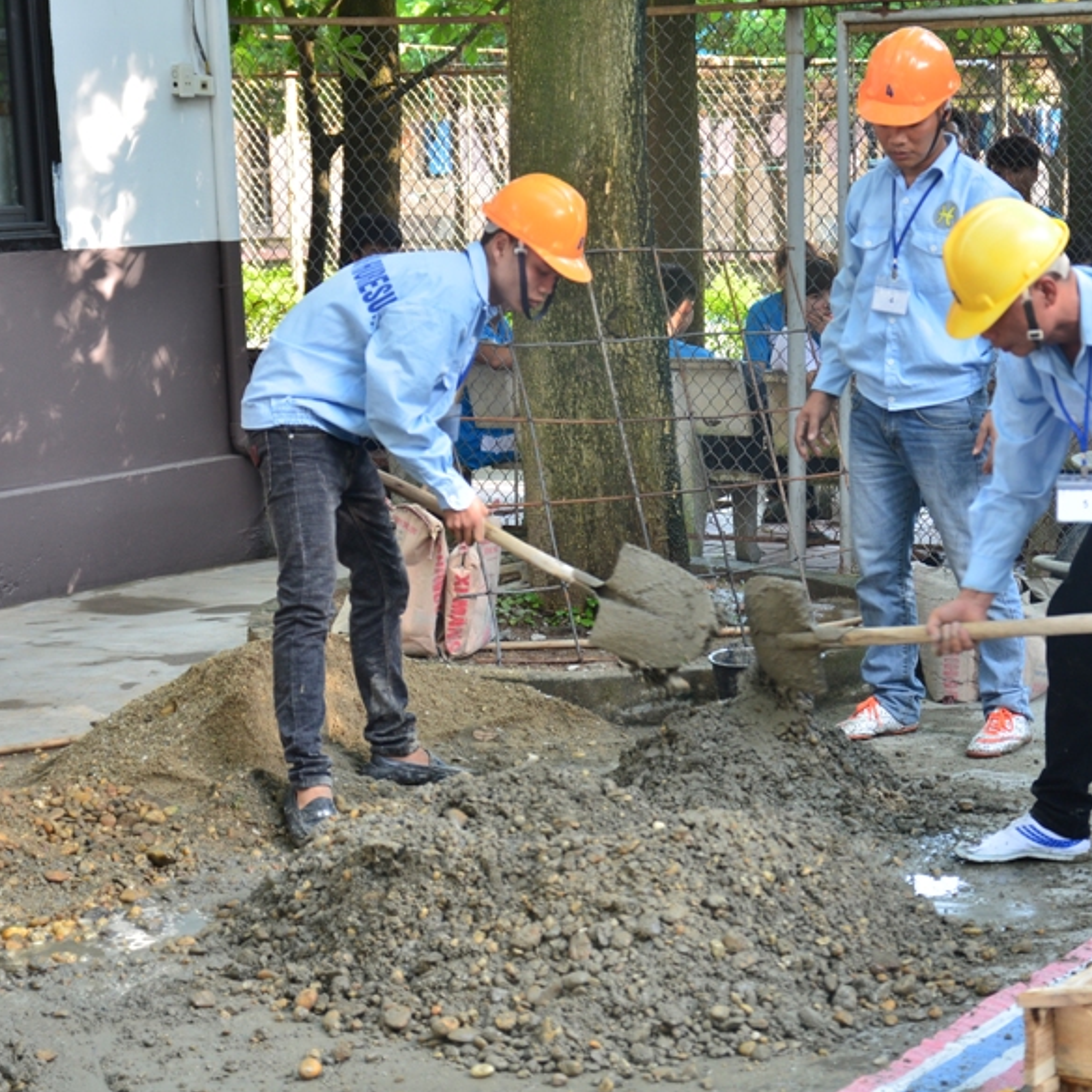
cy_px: 547
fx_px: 3034
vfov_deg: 20.4
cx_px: 788
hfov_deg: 20.3
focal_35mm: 85
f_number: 2.8
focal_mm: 44
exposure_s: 1/125
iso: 250
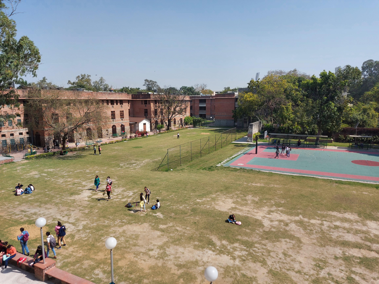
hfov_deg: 71.6
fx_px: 263
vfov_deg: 56.8
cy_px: 142
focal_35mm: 24
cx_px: 190
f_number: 1.8
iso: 32
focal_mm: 5.23
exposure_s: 1/1191
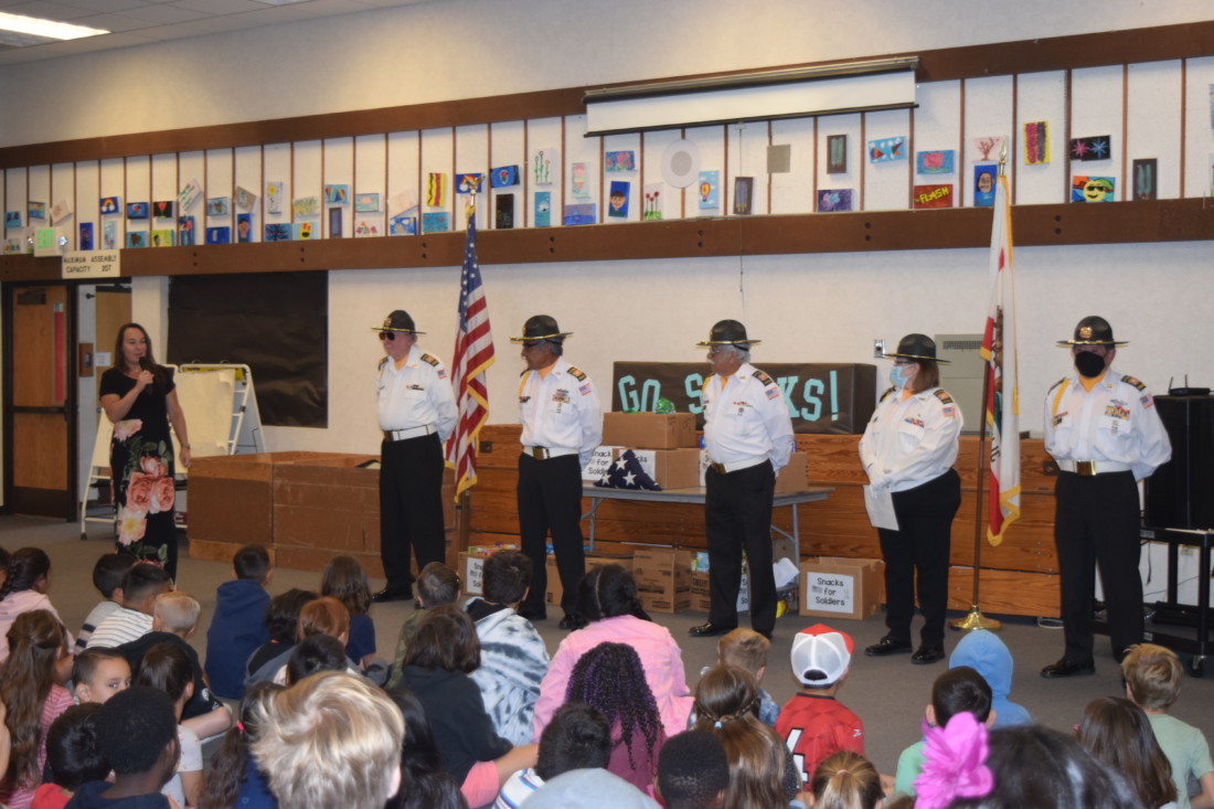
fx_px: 1719
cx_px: 607
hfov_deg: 38.9
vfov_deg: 26.5
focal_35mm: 51
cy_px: 404
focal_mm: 34
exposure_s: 1/60
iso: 1000
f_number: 4.5
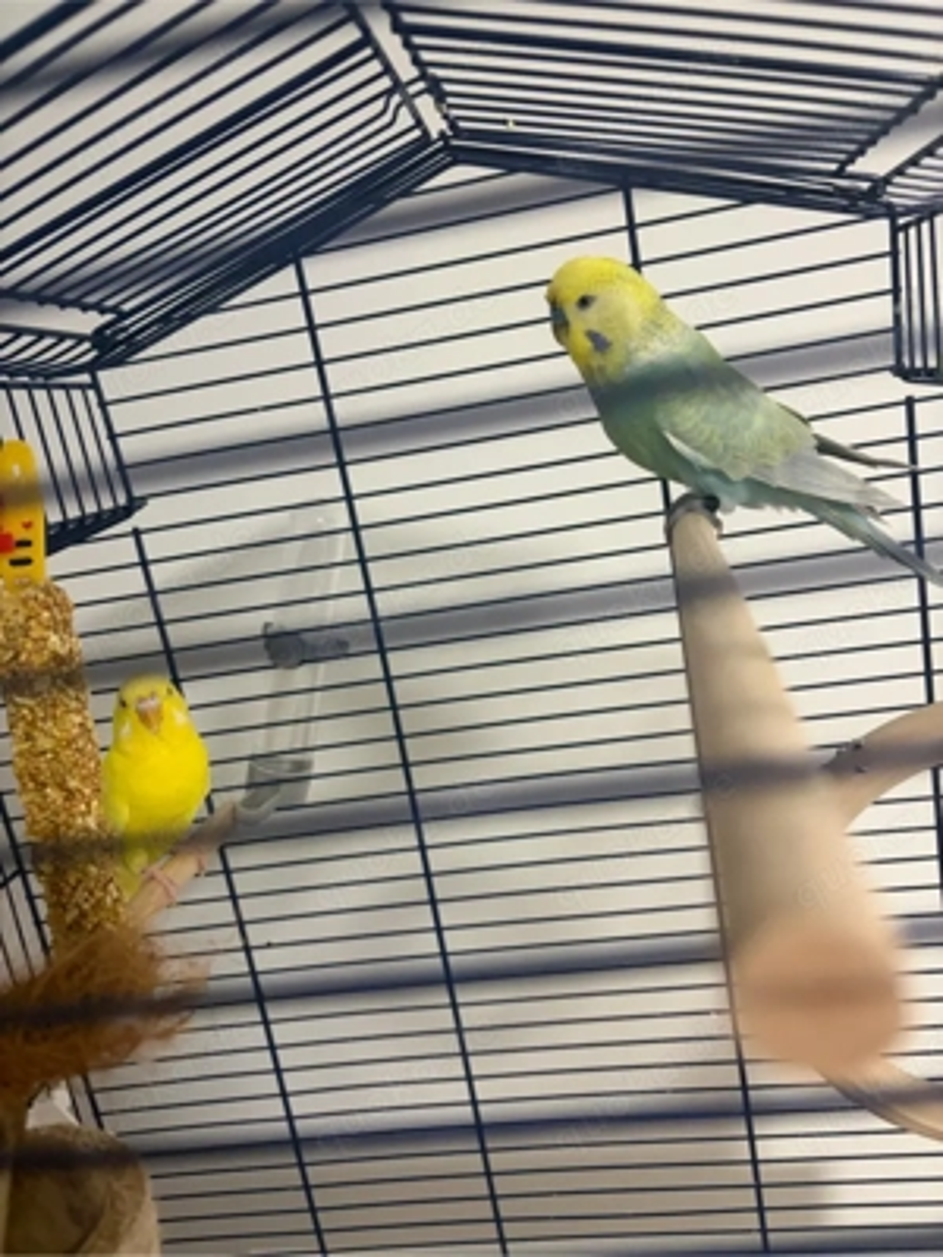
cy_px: 628
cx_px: 472
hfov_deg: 53.1
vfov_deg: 67.3
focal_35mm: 26
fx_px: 944
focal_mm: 5.96
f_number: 1.6
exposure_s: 1/50
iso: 320
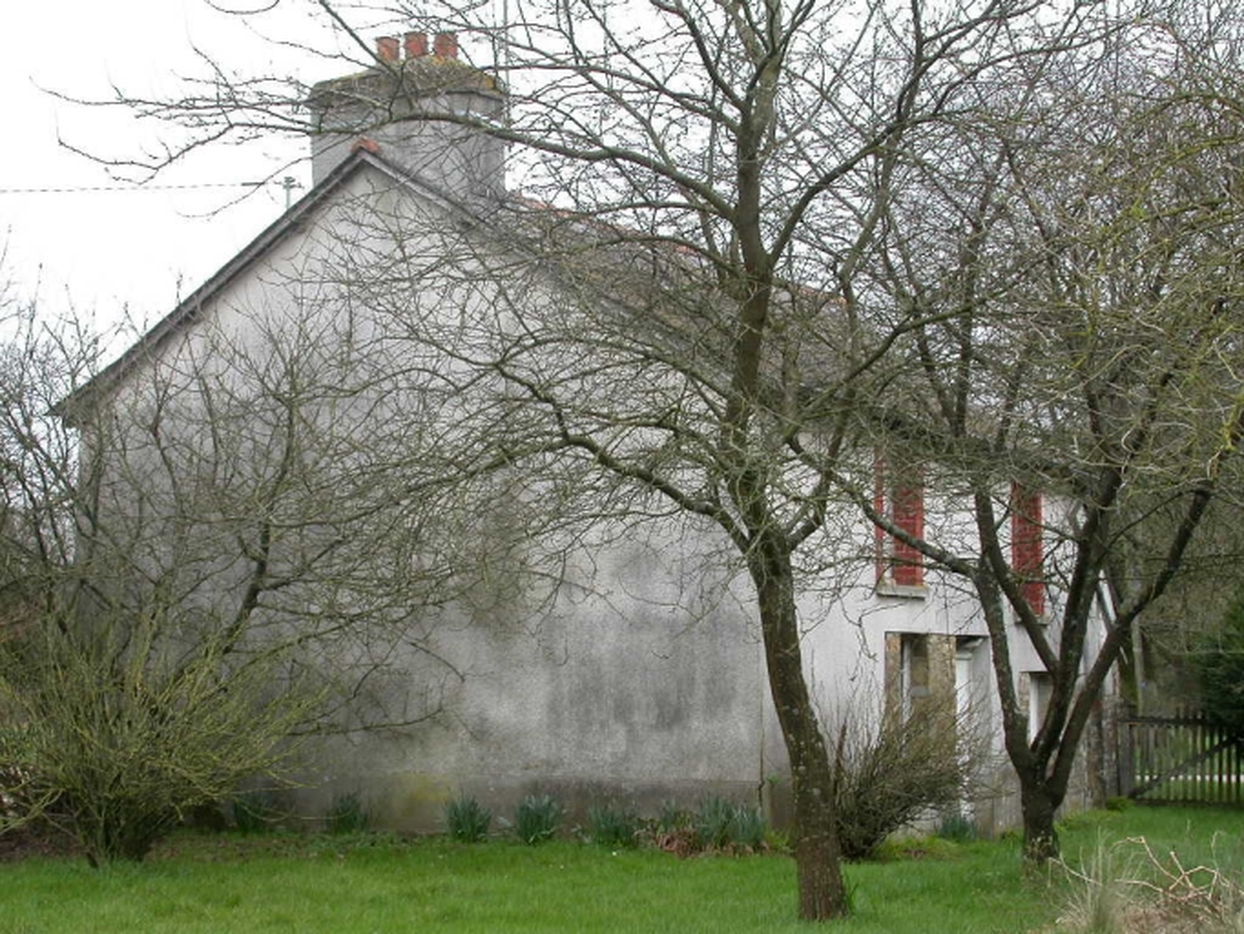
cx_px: 622
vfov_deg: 23.7
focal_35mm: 62
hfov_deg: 31.2
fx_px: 2229
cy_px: 467
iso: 100
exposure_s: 1/137
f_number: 4.5
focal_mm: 12.9
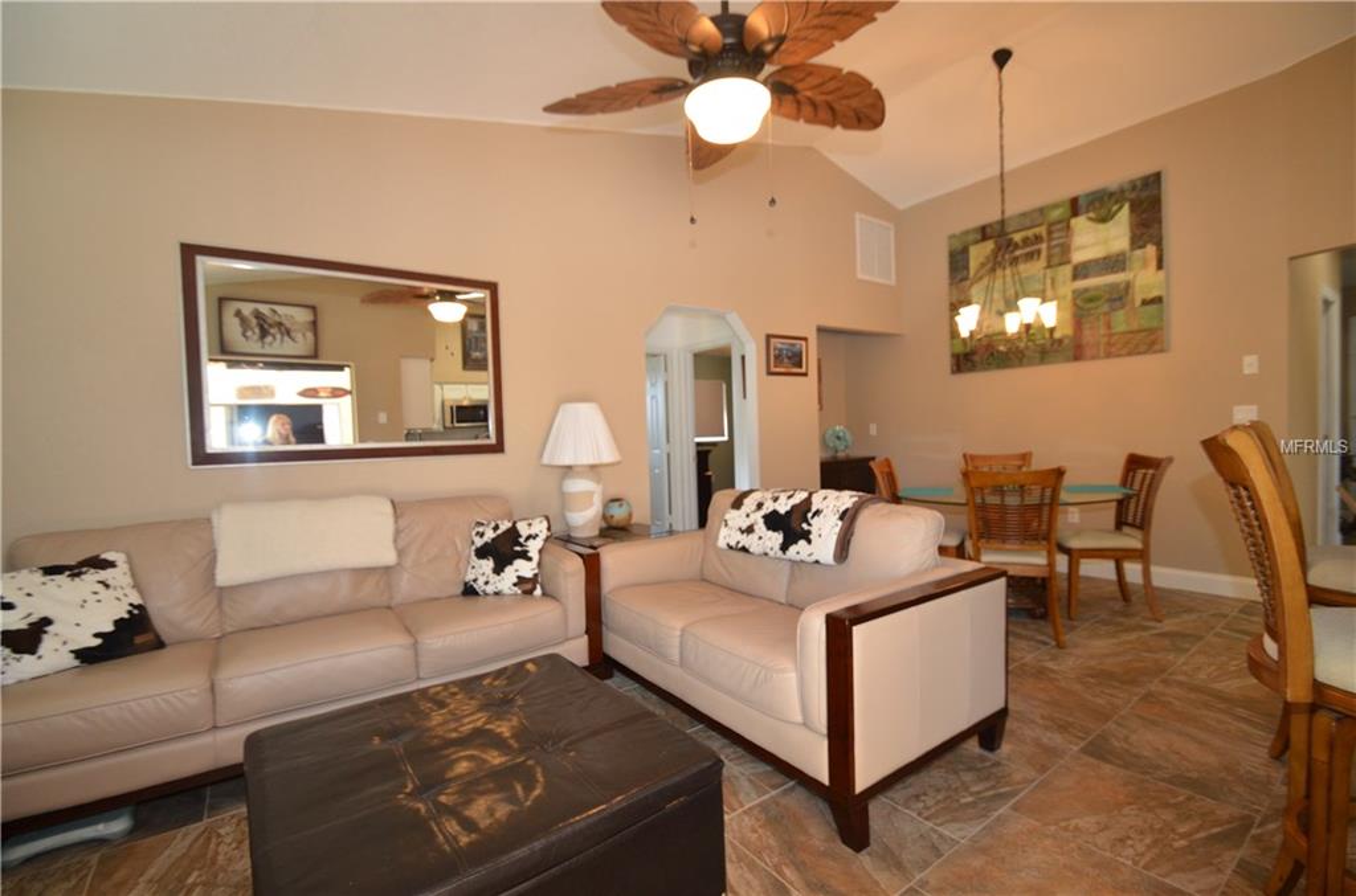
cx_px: 678
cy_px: 448
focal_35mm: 15
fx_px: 564
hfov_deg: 100.5
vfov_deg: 77.0
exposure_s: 1/60
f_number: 4
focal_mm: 10
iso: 800
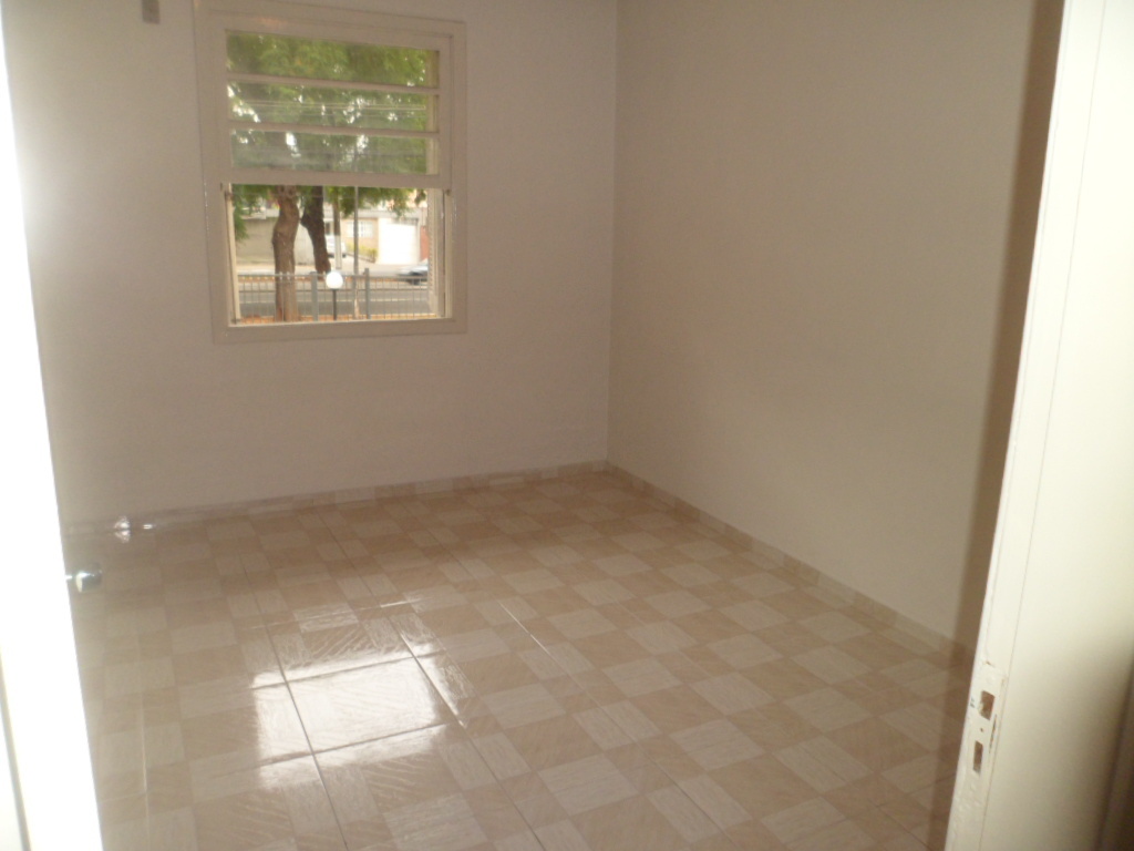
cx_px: 567
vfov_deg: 53.1
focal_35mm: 26
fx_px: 852
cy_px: 426
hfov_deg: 67.3
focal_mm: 4.9
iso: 120
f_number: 3.3
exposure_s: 1/45
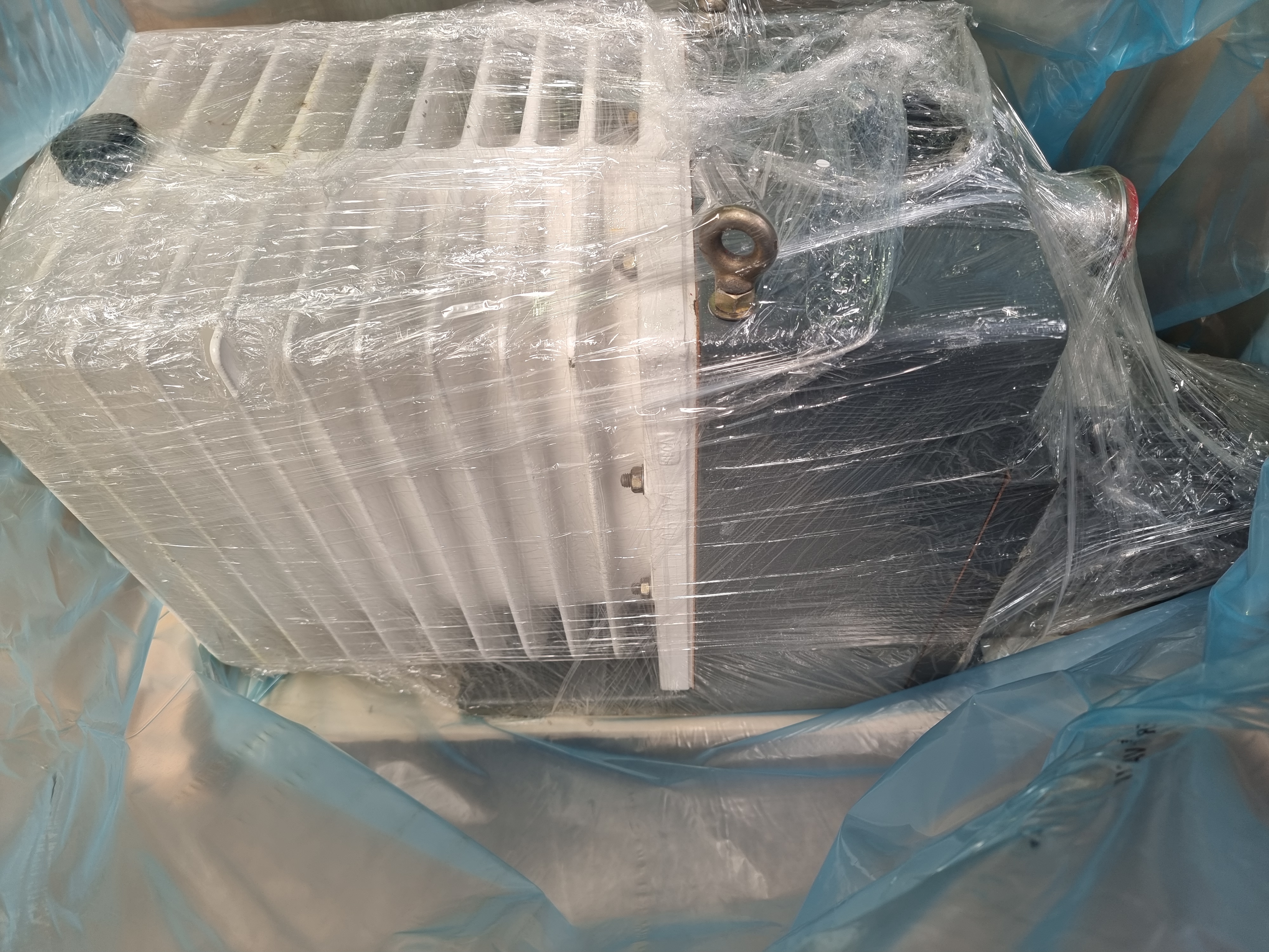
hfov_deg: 71.6
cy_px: 476
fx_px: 880
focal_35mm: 24
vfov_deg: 56.8
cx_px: 634
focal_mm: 6.7
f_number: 1.8
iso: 50
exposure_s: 1/100
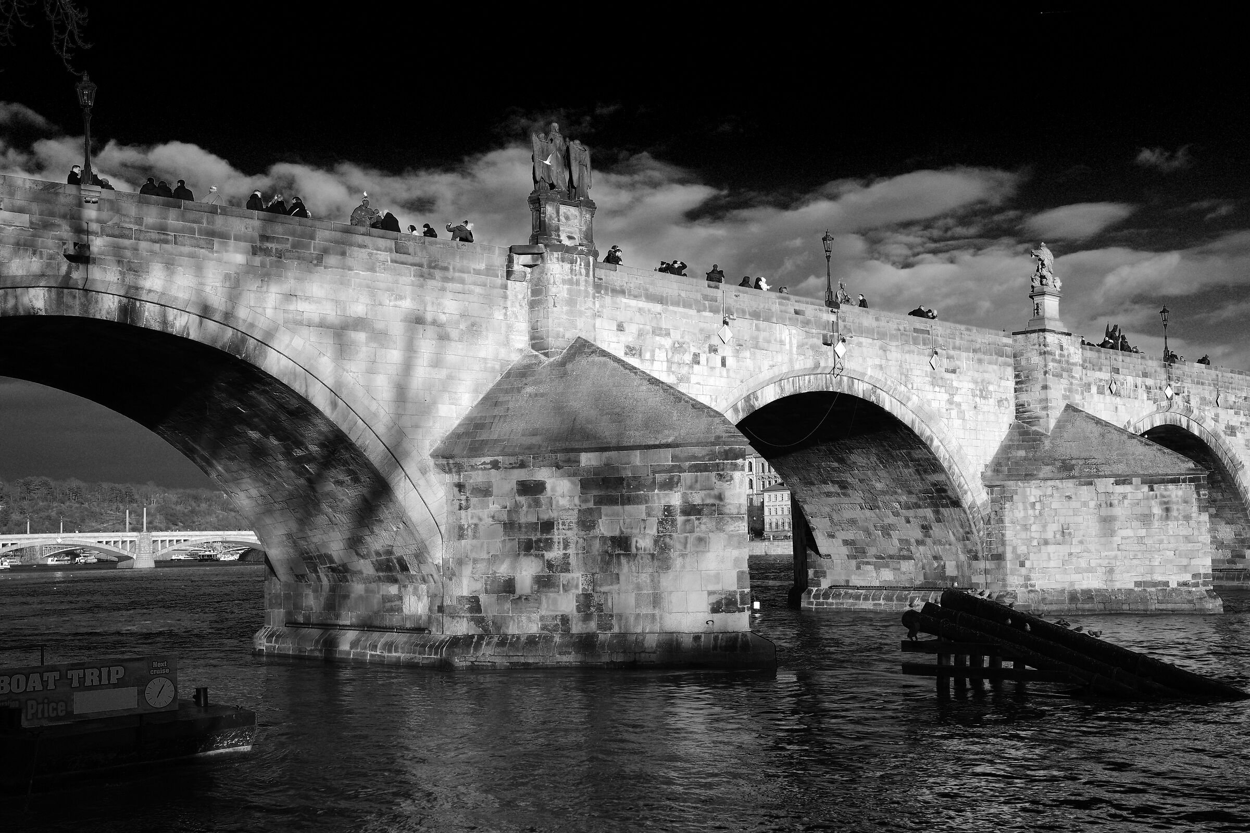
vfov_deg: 33.4
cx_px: 625
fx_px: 1389
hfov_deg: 48.5
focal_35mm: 40
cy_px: 416
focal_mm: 26
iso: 100
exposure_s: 1/400
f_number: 5
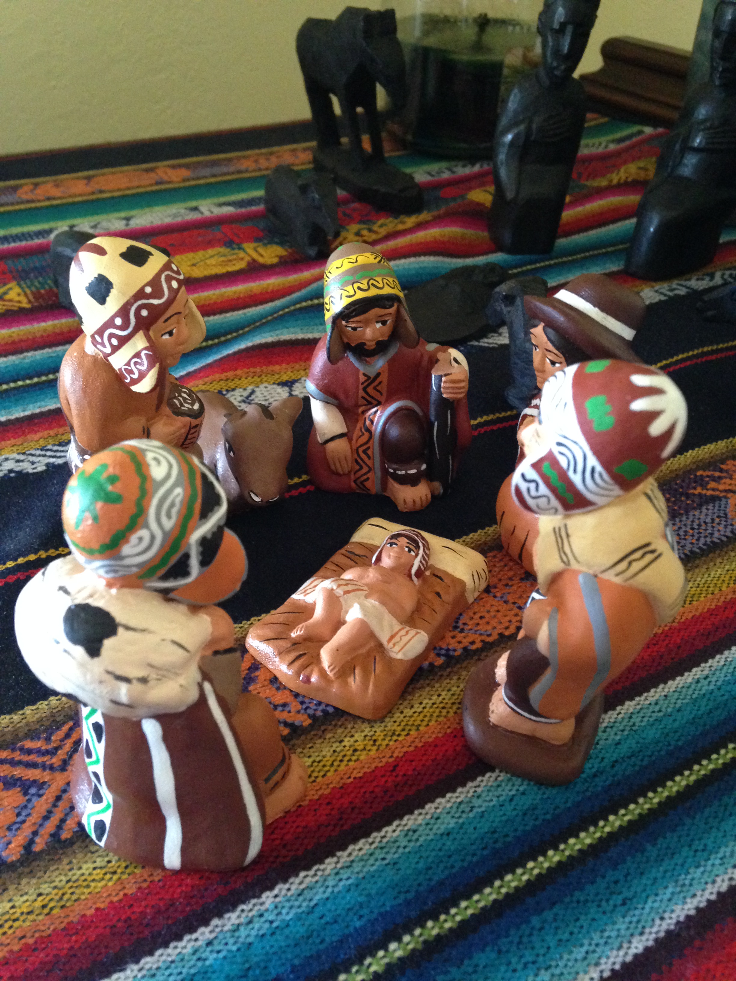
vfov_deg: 55.4
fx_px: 936
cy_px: 490
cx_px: 368
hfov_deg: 42.9
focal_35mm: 33
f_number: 2.4
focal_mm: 4.12
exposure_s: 1/15
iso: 500
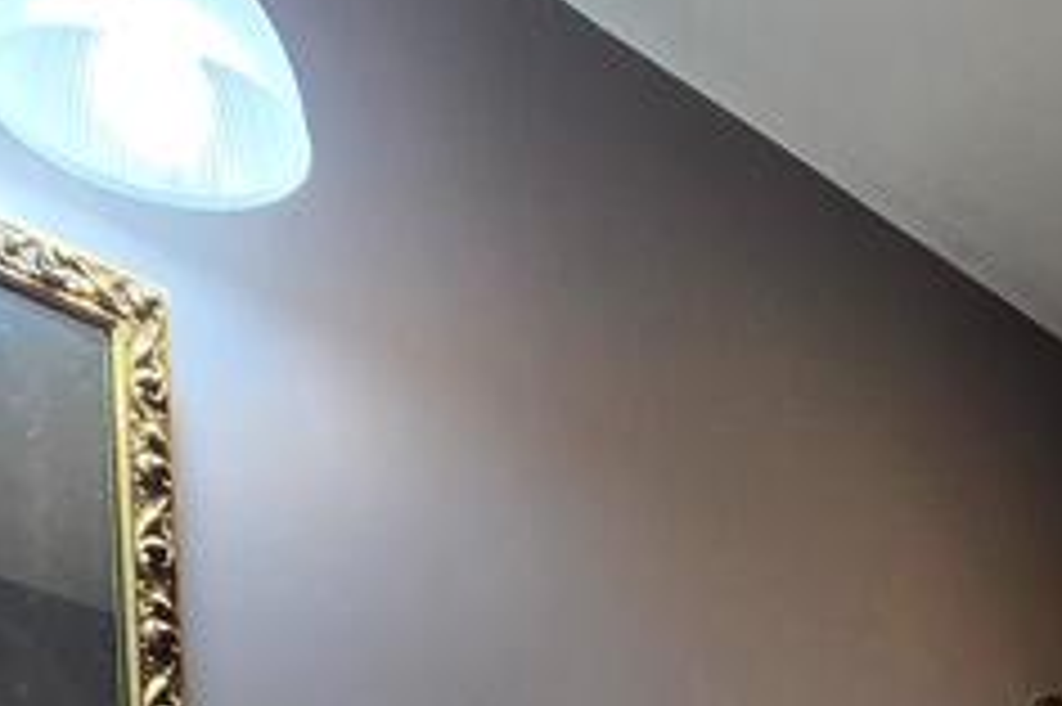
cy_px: 1565
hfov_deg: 29.6
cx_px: 1130
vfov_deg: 15.4
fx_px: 1828
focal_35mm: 62
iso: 100
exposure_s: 1/60
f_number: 2.2
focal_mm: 2.2
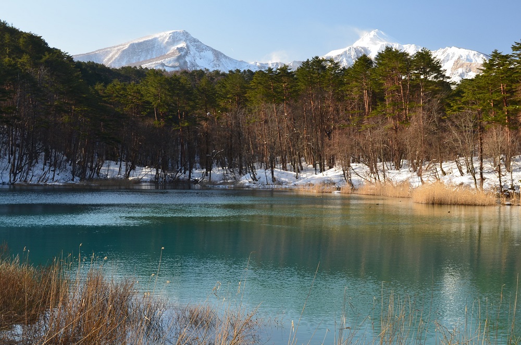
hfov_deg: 37.9
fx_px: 758
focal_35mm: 52
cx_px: 260
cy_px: 172
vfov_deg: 25.6
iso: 280
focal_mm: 35
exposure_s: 1/60
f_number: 10
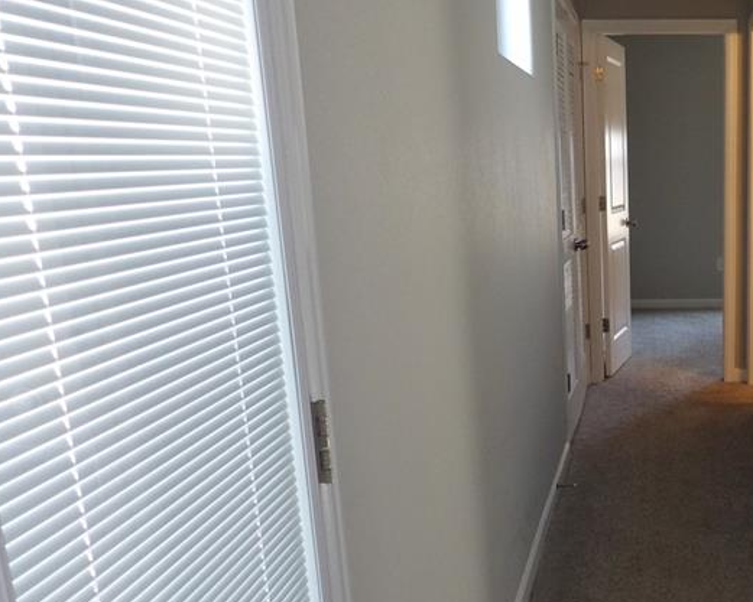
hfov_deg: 37.3
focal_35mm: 46
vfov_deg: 32.1
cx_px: 701
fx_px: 1025
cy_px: 460
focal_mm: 4.3
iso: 200
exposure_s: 1/33
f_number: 2.8
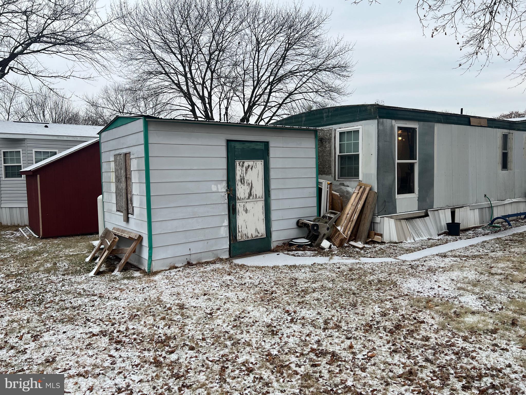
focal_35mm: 26
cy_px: 198
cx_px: 263
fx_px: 395
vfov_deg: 53.1
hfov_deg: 67.3
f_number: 1.5
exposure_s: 1/1395
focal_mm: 5.7
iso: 50
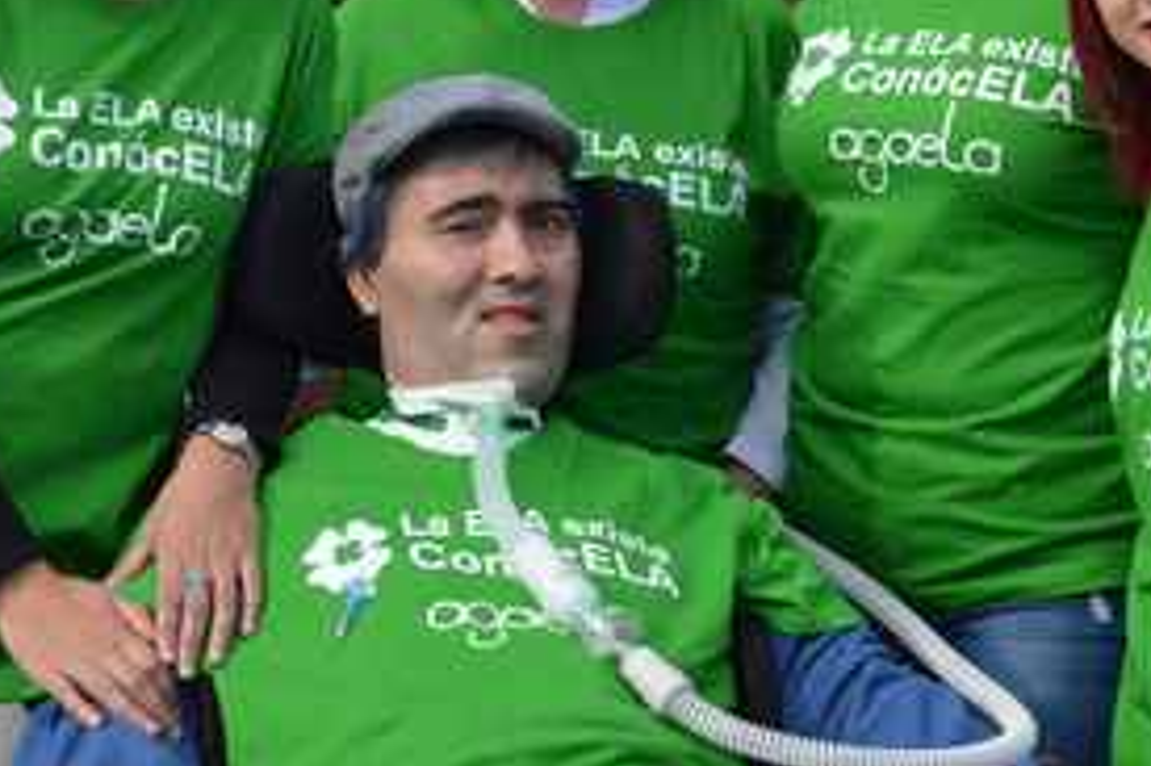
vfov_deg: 11.2
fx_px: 3898
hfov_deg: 16.7
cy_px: 343
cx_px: 347
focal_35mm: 122
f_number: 6.3
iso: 100
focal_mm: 28
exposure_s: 1/160
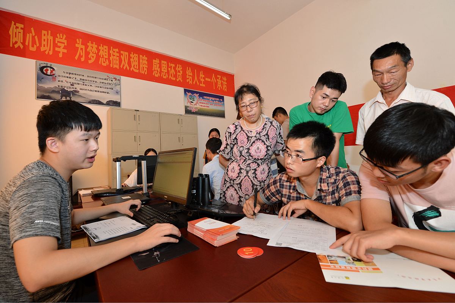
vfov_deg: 77.3
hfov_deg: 100.4
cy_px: 152
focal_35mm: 15
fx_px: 189
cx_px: 228
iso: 1000
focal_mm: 15
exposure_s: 1/200
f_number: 6.3
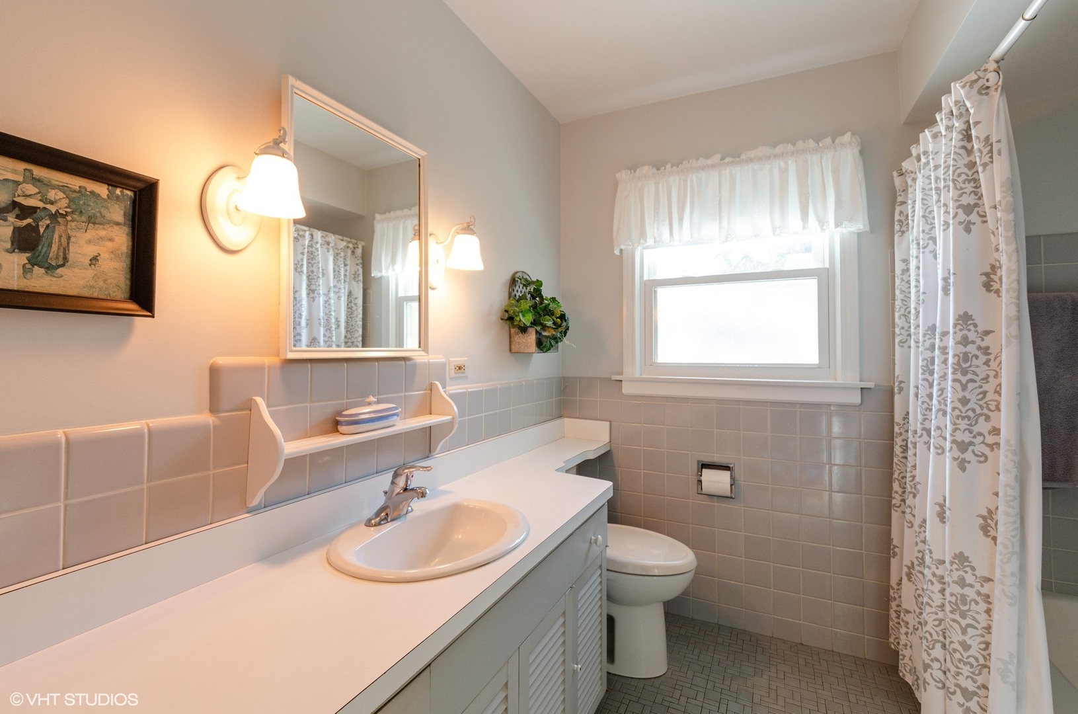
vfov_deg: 77.1
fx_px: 448
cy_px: 357
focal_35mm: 15
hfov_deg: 100.5
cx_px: 539
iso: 200
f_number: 8
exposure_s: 1/13
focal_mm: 10
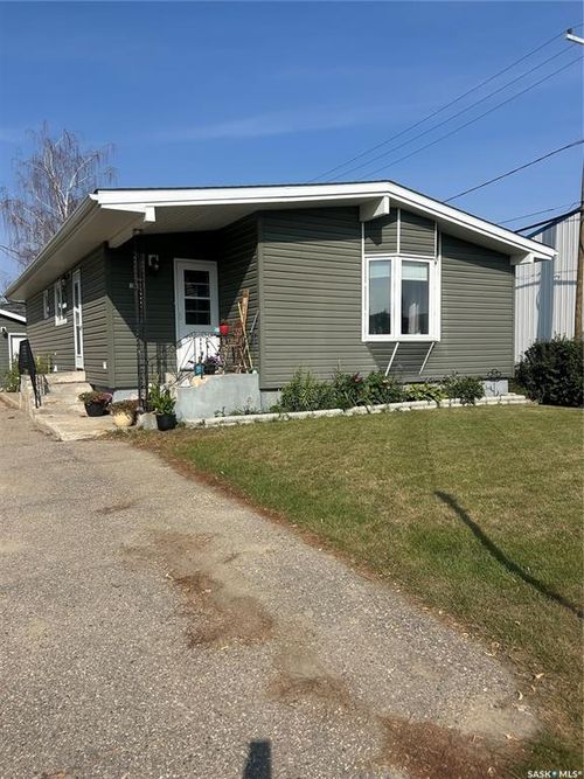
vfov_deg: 67.3
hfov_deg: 53.0
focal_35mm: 26
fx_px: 585
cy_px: 390
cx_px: 292
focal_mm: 5.7
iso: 50
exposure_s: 1/5319
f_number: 1.5
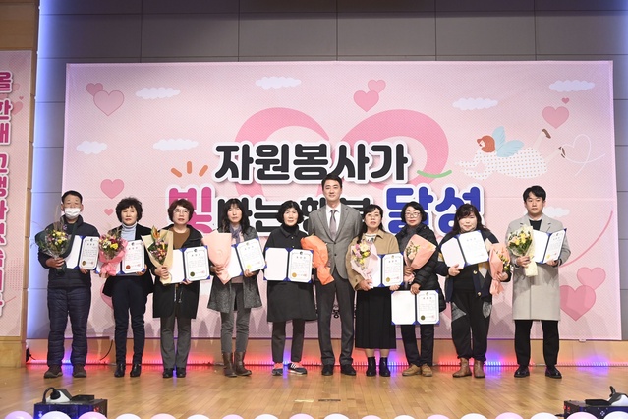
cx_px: 314
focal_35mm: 46
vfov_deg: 29.2
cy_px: 210
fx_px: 802
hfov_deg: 42.7
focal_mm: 46
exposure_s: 1/125
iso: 2500
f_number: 4.5
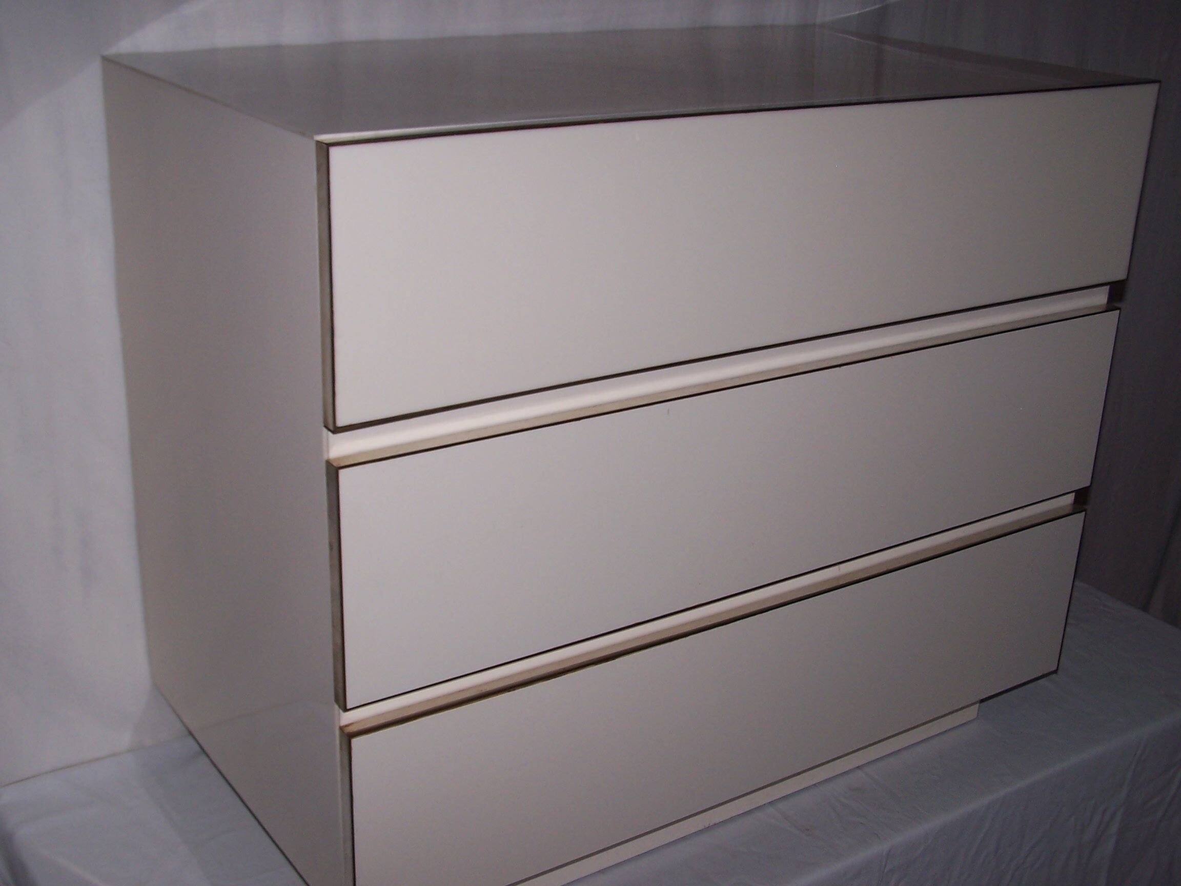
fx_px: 1638
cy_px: 443
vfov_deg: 30.3
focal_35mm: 48
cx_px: 590
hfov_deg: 39.7
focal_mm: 8
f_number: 3.2
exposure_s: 1/60
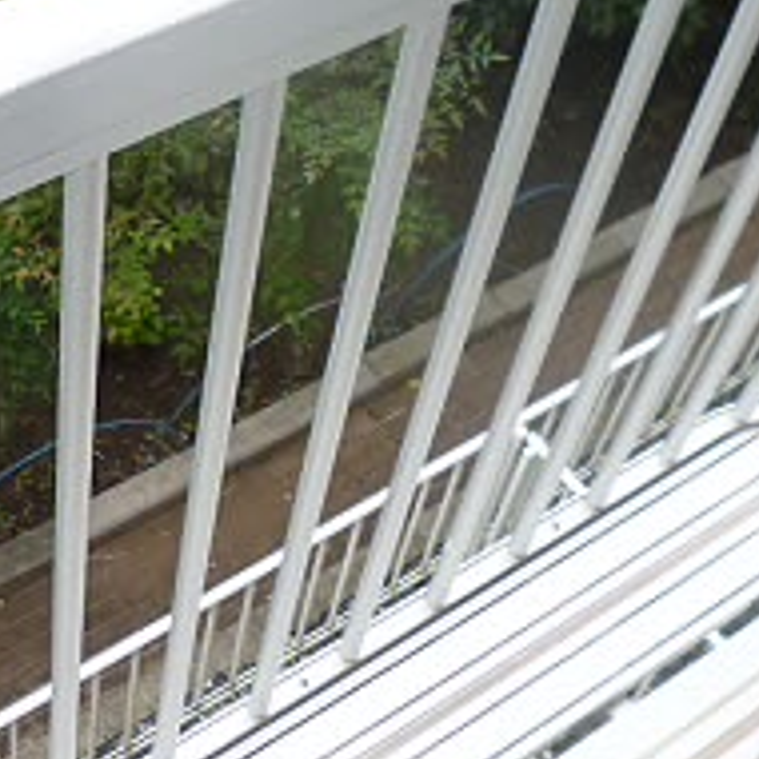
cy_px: 348
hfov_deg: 25.6
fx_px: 1662
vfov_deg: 25.7
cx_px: 256
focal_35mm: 67
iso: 100
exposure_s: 1/320
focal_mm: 4.3
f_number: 2.5
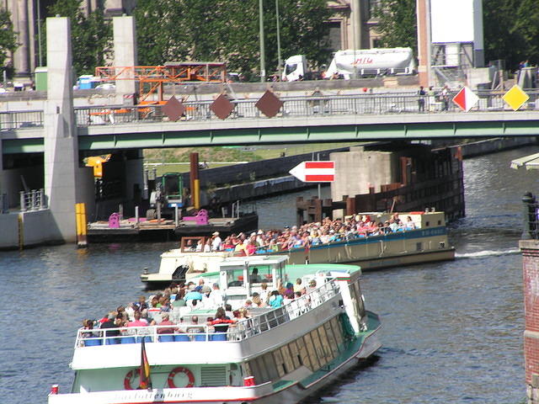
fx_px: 5917
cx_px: 270
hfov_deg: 5.2
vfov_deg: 3.9
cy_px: 202
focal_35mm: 380
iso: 50
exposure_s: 1/400
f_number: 5
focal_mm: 63
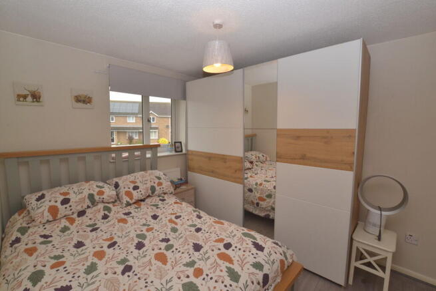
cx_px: 218
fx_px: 182
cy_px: 146
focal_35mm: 15
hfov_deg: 100.4
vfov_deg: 77.4
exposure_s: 1/125
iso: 800
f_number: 6.3
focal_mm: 10
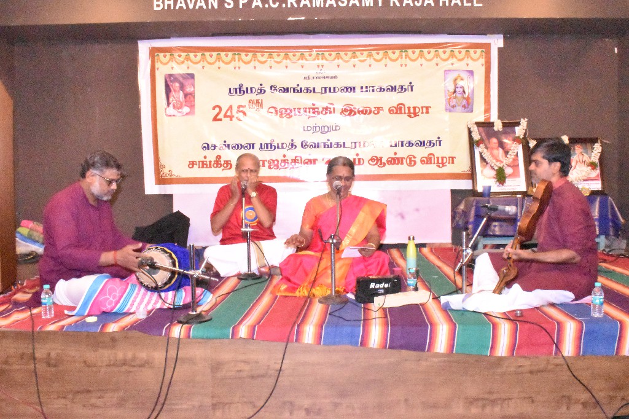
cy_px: 210
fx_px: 603
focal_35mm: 34
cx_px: 314
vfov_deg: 38.3
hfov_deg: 55.1
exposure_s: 1/125
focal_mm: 23
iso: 25600
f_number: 25
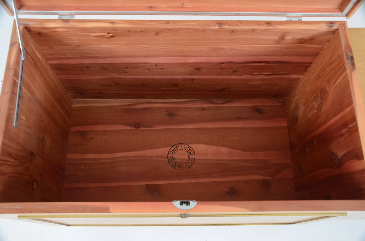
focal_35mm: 33
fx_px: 334
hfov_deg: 57.3
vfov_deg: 39.8
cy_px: 120
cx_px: 182
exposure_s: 1/80
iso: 200
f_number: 6.3
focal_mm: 22
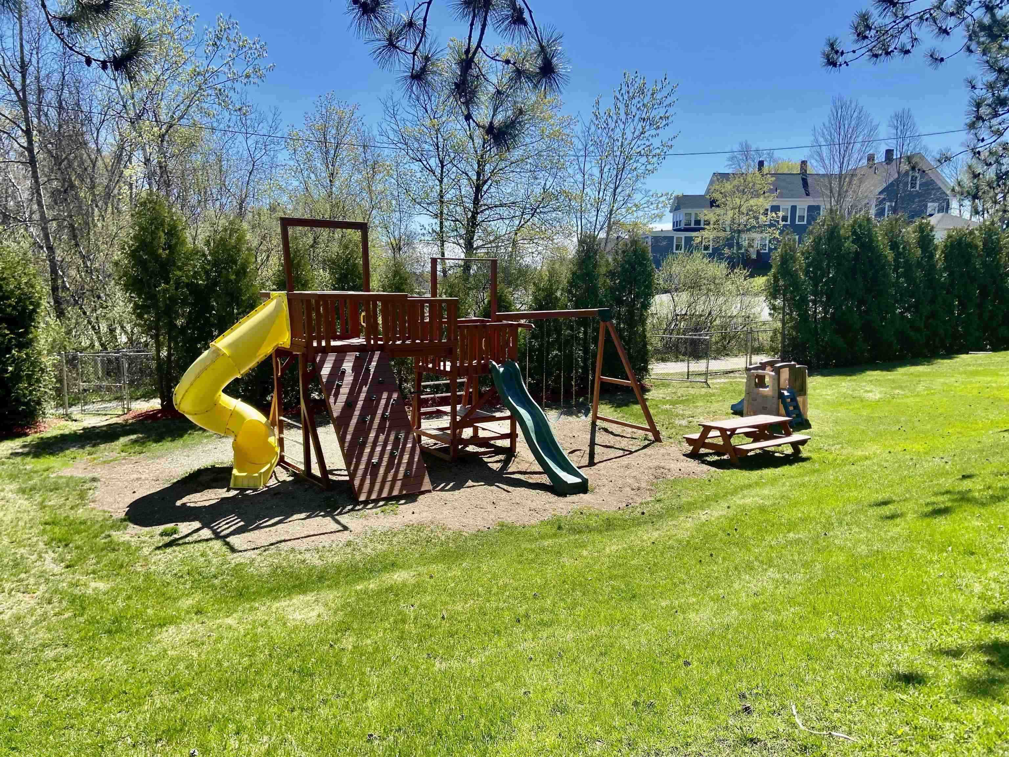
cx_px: 504
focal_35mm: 26
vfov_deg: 53.1
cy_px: 378
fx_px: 758
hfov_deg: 67.3
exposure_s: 1/1701
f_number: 1.8
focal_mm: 4.25
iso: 32
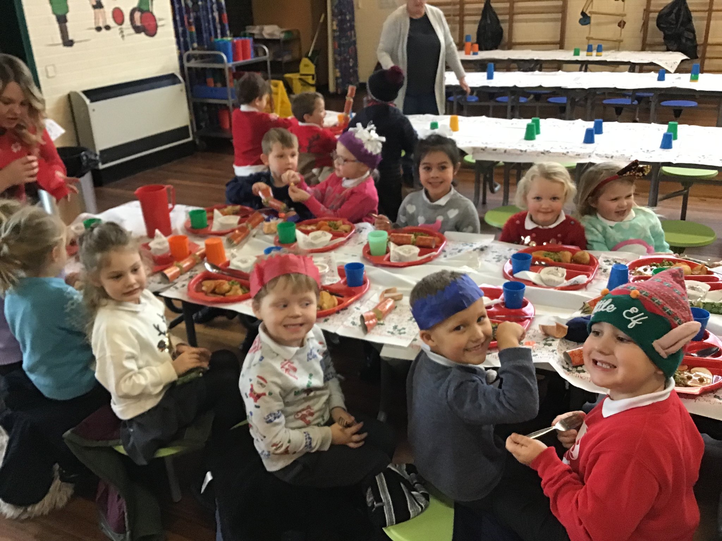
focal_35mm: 31
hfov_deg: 58.4
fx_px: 647
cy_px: 270
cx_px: 361
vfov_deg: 45.4
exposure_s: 1/25
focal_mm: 3.3
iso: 200
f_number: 2.4
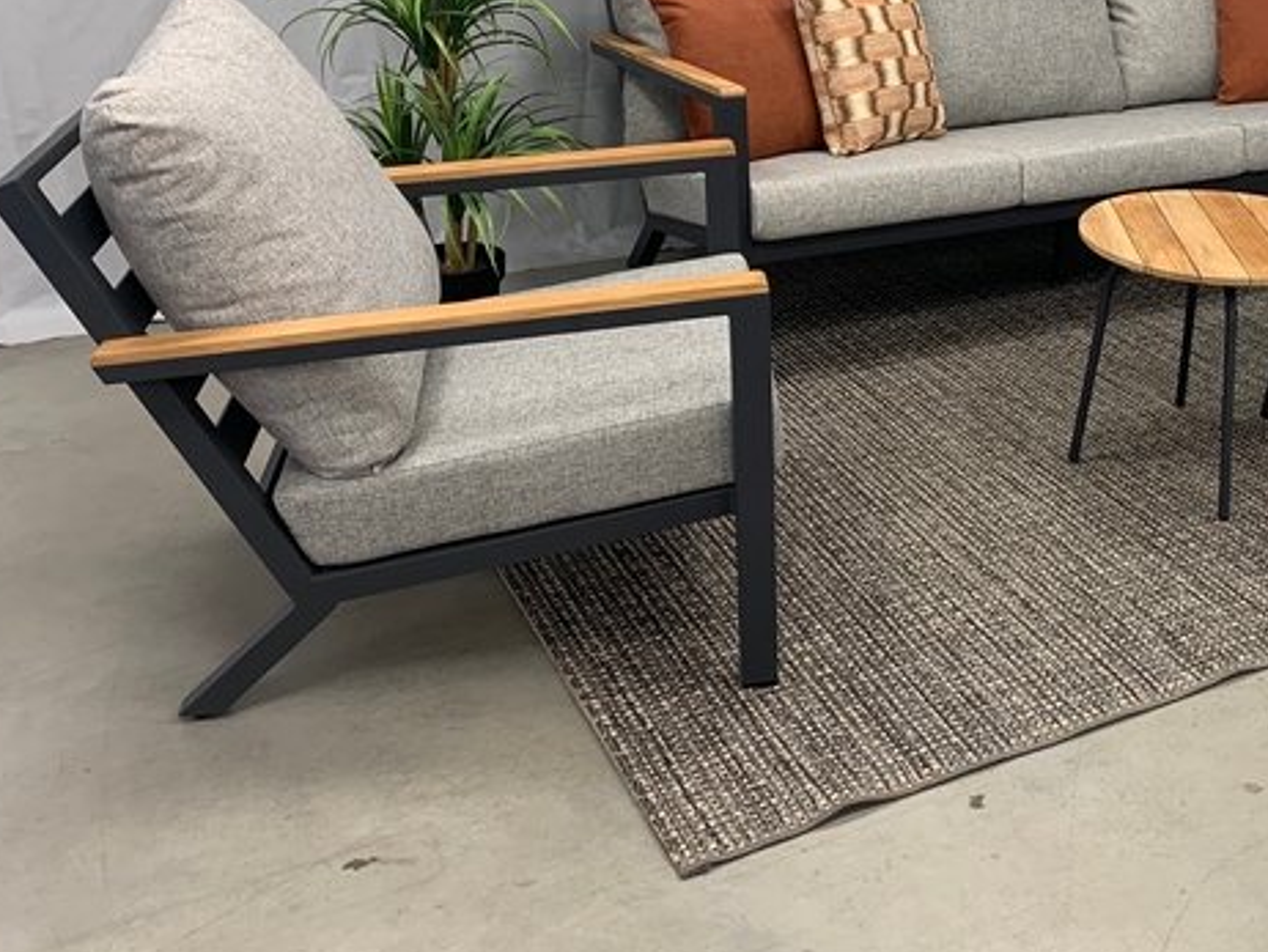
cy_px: 302
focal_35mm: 45
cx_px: 1057
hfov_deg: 39.9
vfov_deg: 31.9
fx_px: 1649
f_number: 1.8
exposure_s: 1/50
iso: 80
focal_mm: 4.25
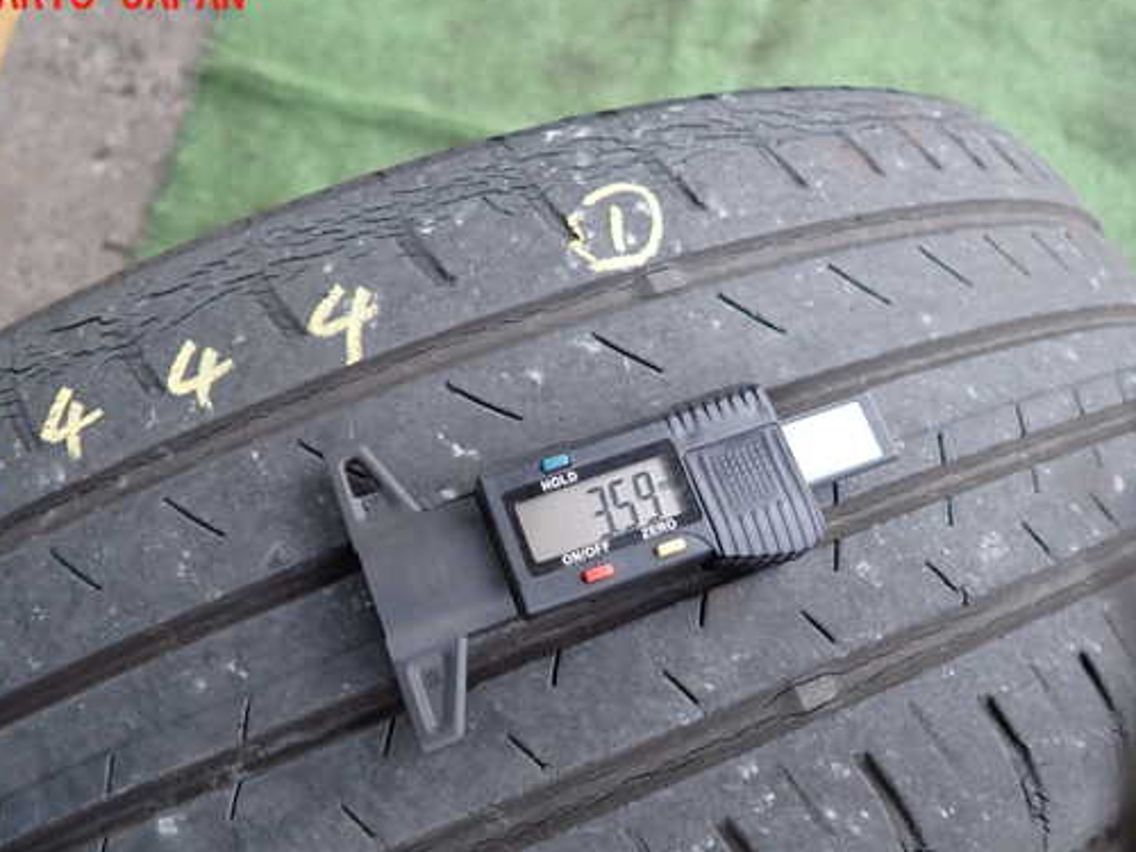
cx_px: 513
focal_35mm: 30
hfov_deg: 59.9
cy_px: 477
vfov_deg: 46.7
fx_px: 985
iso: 200
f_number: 2
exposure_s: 1/100
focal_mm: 4.5
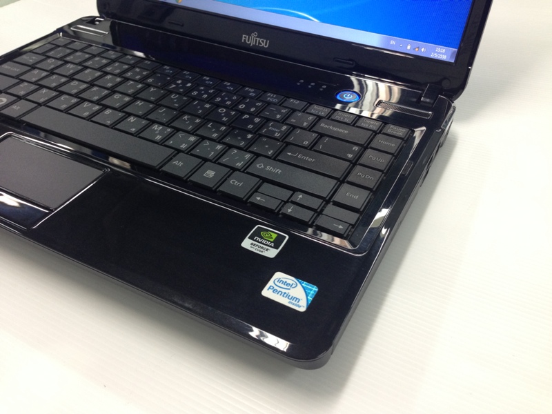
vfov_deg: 42.9
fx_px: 526
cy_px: 207
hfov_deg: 55.4
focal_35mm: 33
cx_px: 276
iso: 80
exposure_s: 1/20
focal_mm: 4.12
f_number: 2.4
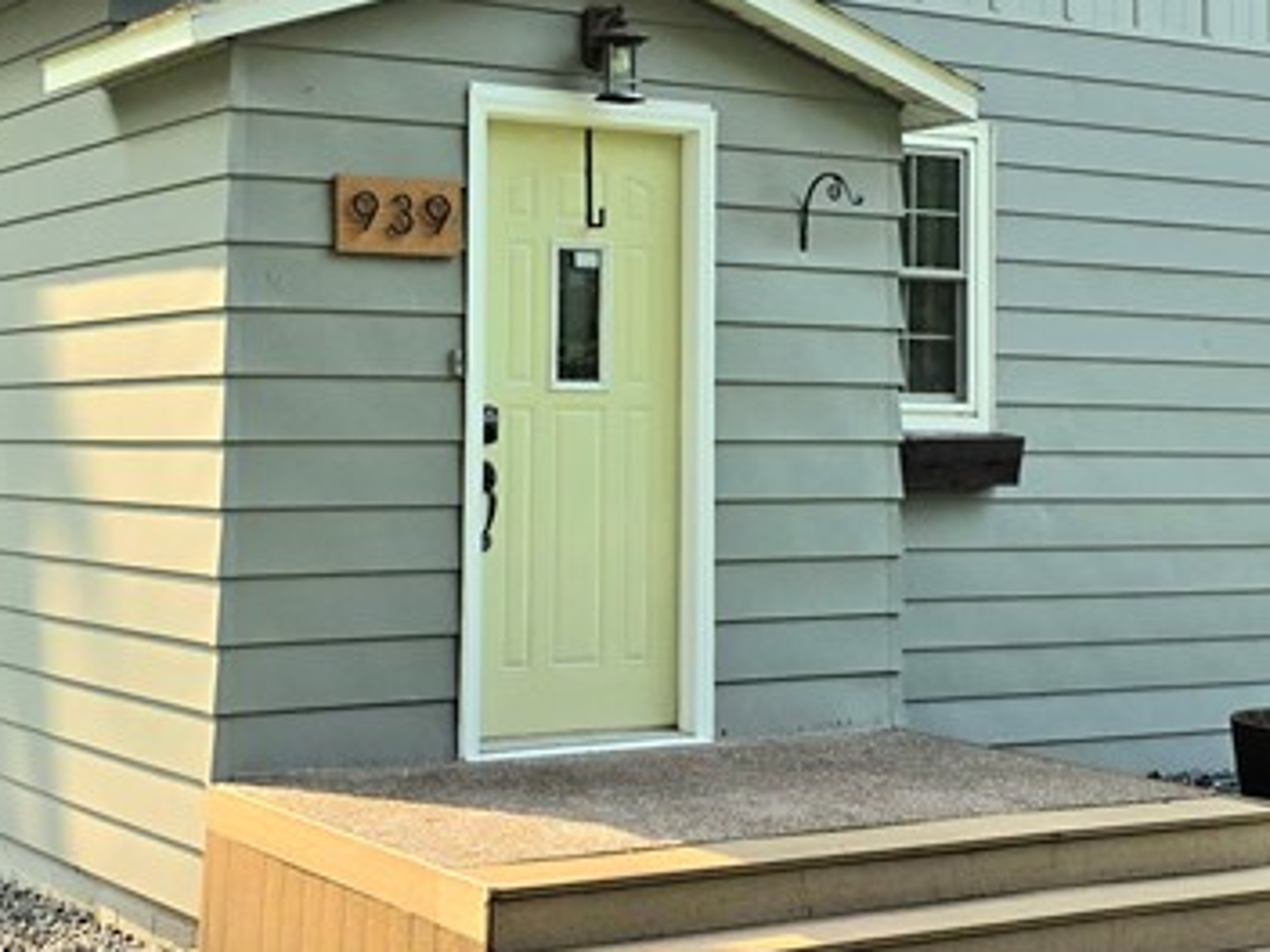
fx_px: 2458
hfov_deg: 28.9
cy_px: 263
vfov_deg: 21.8
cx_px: 729
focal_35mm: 67
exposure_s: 1/10000
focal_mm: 6.3
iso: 80
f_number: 1.7
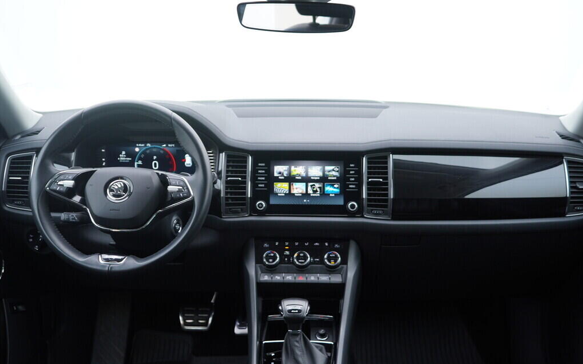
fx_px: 588
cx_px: 293
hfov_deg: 52.7
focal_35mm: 37
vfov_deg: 34.4
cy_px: 191
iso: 160
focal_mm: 24
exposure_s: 1/40
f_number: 2.8
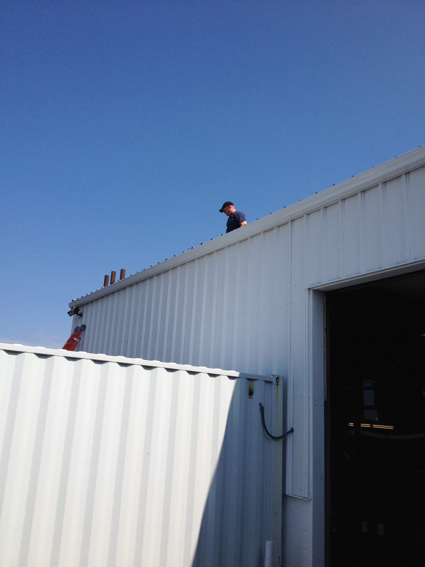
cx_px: 212
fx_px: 573
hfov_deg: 40.7
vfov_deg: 52.6
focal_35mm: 35
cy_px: 284
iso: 50
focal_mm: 4.28
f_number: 2.4
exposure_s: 1/2762
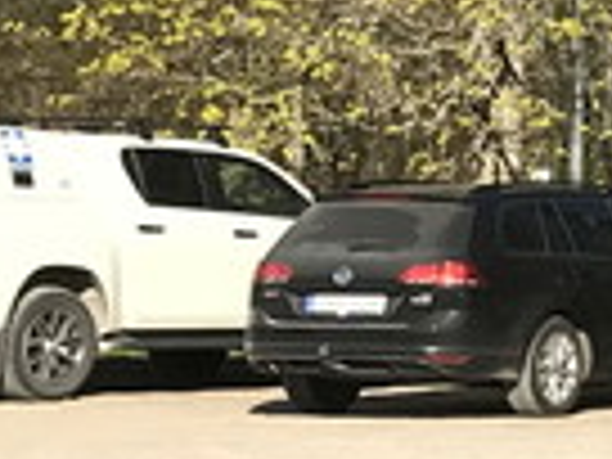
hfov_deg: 8.3
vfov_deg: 7.5
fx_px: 3501
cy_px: 18
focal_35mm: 198
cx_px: 1886
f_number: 1.8
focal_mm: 3.99
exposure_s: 1/1808
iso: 20
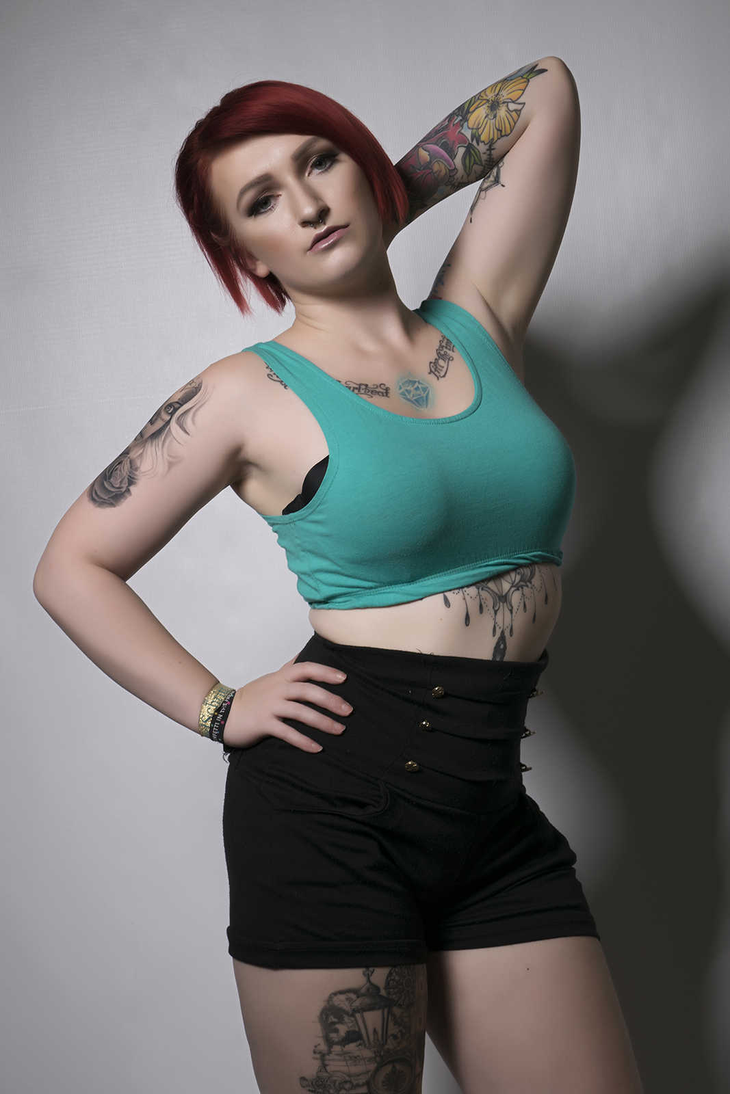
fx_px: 2509
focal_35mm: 82
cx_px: 365
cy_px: 547
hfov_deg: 16.6
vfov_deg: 24.6
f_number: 11
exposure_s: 1/160
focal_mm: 55
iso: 100
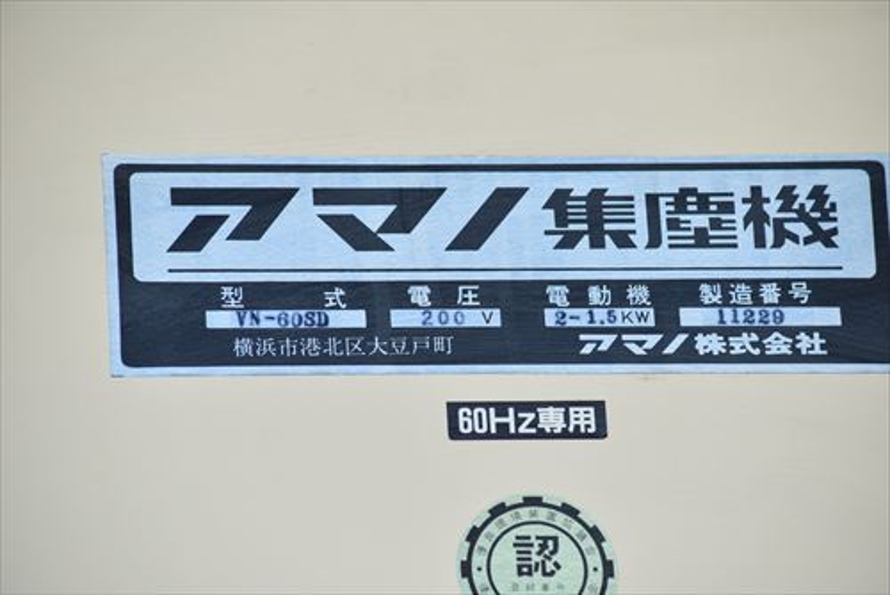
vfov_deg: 5.6
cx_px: 445
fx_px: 6122
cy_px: 298
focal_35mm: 248
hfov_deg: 8.3
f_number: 6.3
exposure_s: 1/500
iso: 1250
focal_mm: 165
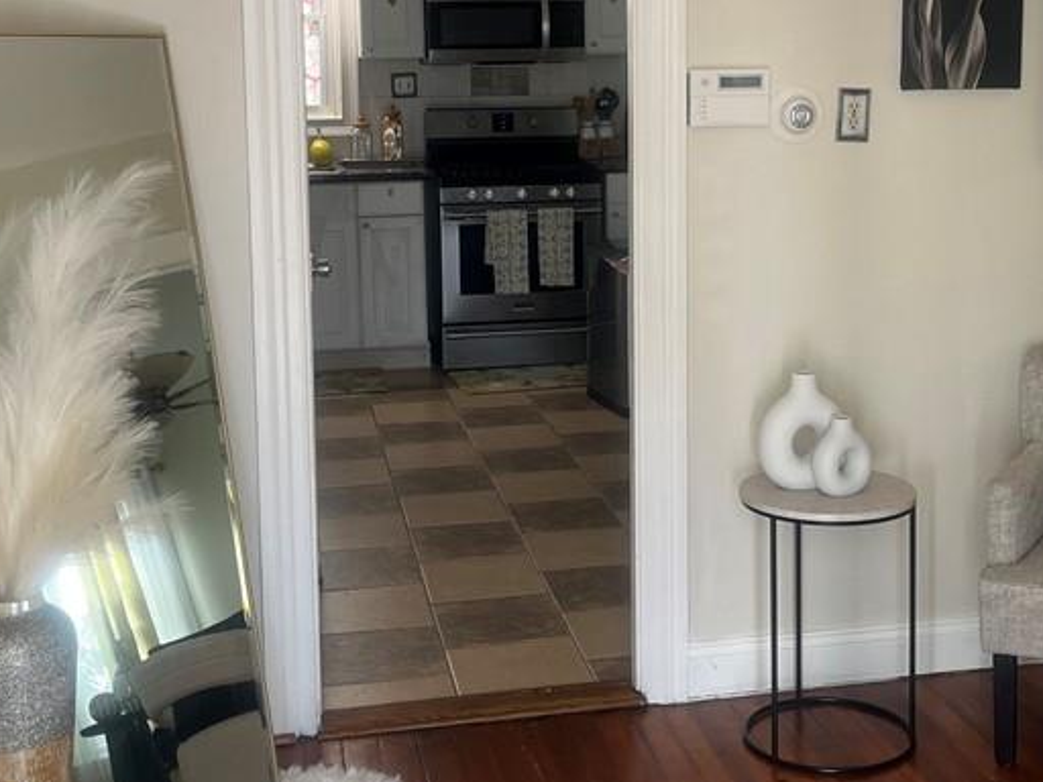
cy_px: 226
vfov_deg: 27.8
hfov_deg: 36.7
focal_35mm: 52
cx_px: 619
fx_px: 1567
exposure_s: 1/122
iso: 80
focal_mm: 5.1
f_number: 1.6
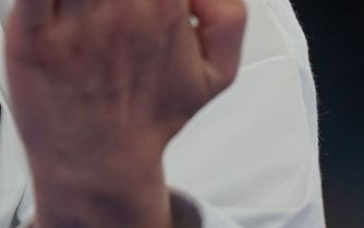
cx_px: -248
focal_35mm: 3297
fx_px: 32718
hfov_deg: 0.6
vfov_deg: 0.4
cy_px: -237
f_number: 2.8
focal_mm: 400
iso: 640
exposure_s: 1/500
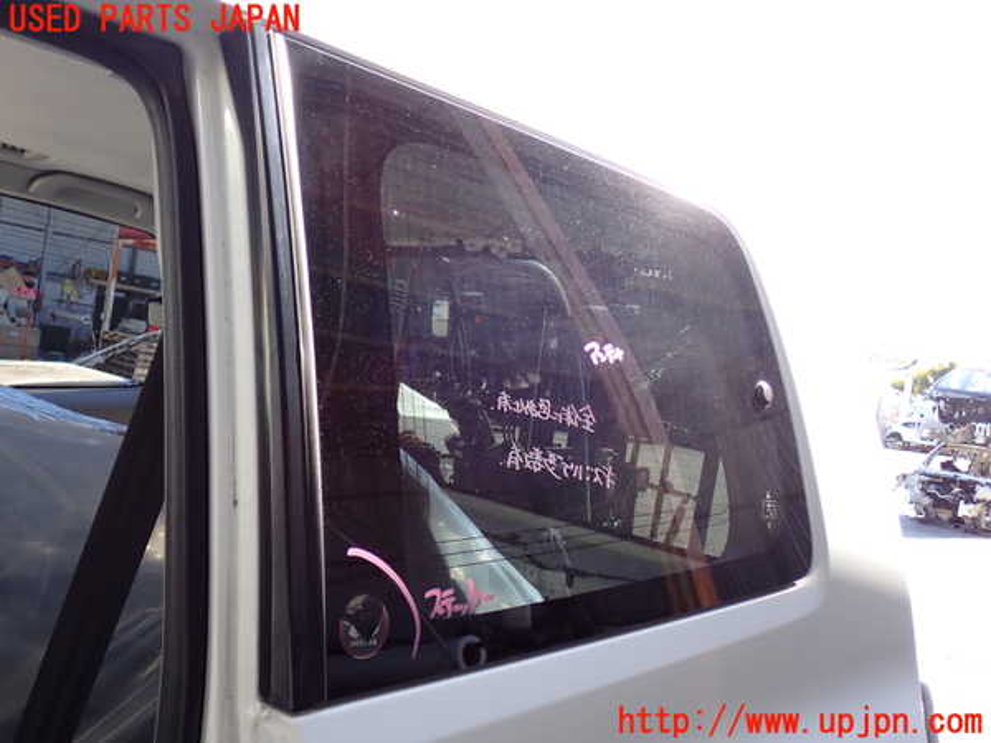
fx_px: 1088
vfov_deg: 37.7
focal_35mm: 38
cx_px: 496
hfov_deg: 49.0
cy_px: 372
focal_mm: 6.83
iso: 100
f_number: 2.7
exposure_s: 1/125
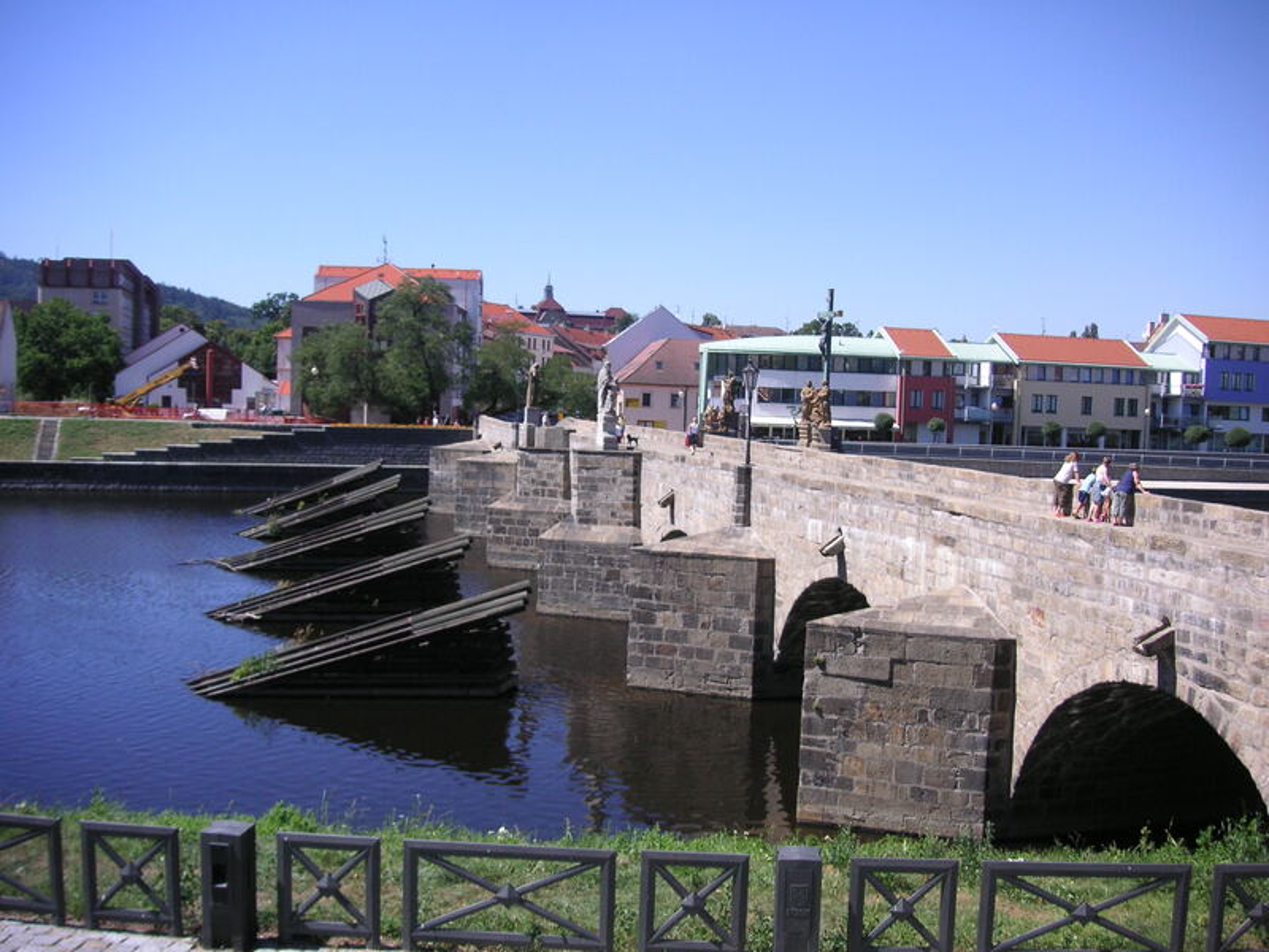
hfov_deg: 50.1
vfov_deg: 38.7
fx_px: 1356
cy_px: 476
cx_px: 634
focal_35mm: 37
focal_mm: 6.1
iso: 50
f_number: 6.7
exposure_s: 1/180
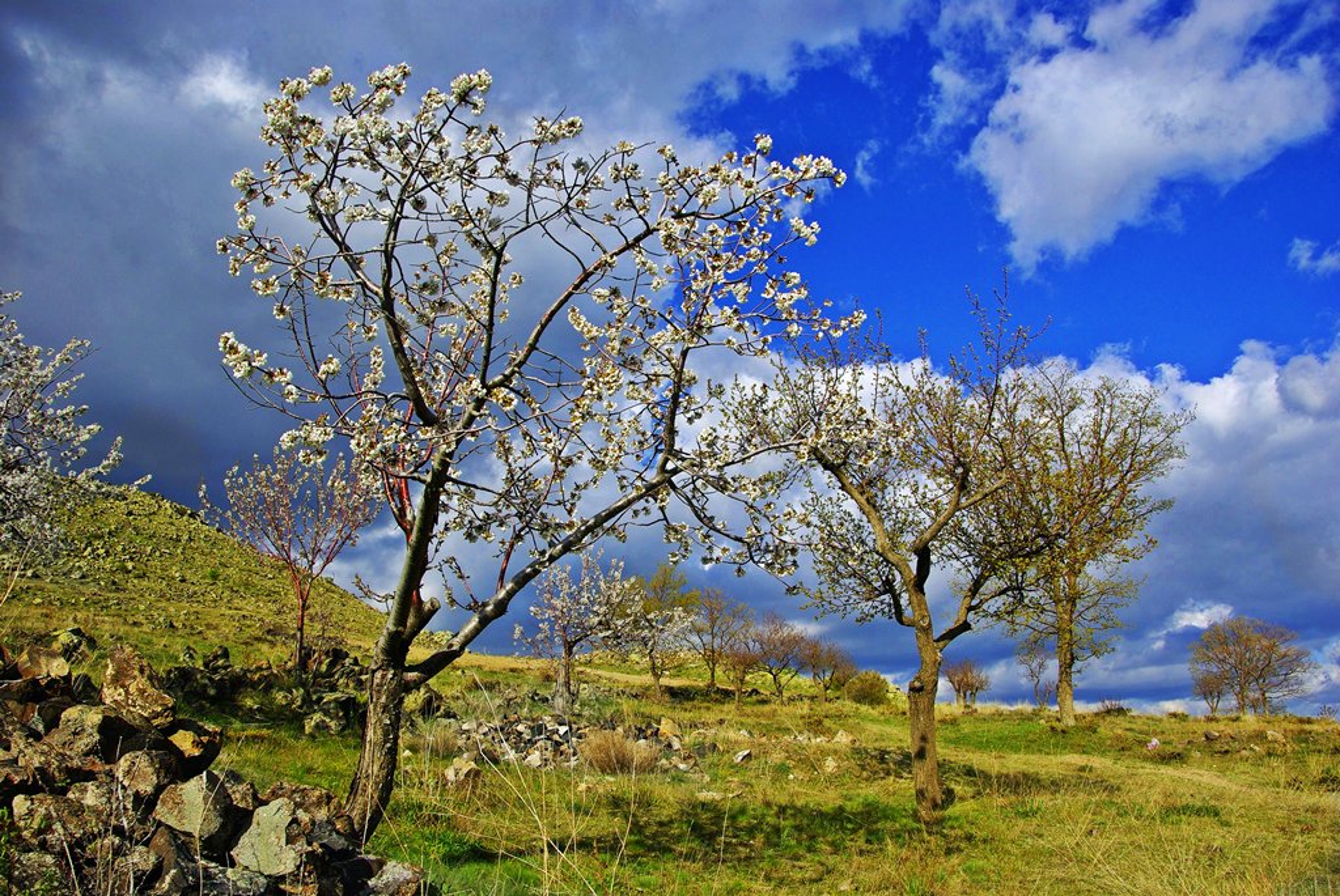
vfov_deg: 48.0
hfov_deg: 67.3
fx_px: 1006
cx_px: 670
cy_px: 448
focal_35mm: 27
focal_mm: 18
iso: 100
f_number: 7.1
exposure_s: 1/320
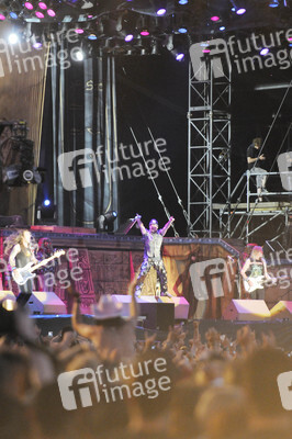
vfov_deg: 6.9
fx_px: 3656
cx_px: 146
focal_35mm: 300
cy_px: 220
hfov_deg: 4.6
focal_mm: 200
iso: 2500
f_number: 3.5
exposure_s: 1/250
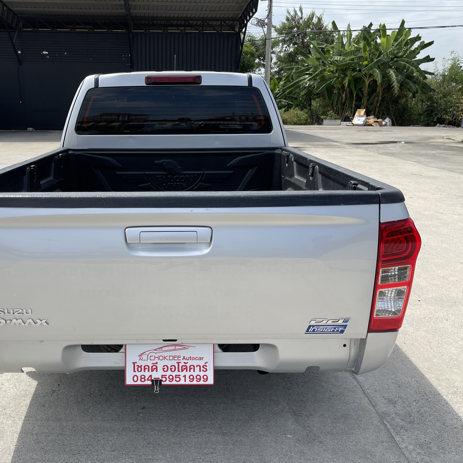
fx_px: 469
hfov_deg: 52.0
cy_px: 233
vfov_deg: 52.5
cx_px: 177
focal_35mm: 31
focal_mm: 5.1
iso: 32
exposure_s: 1/3663
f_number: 1.6
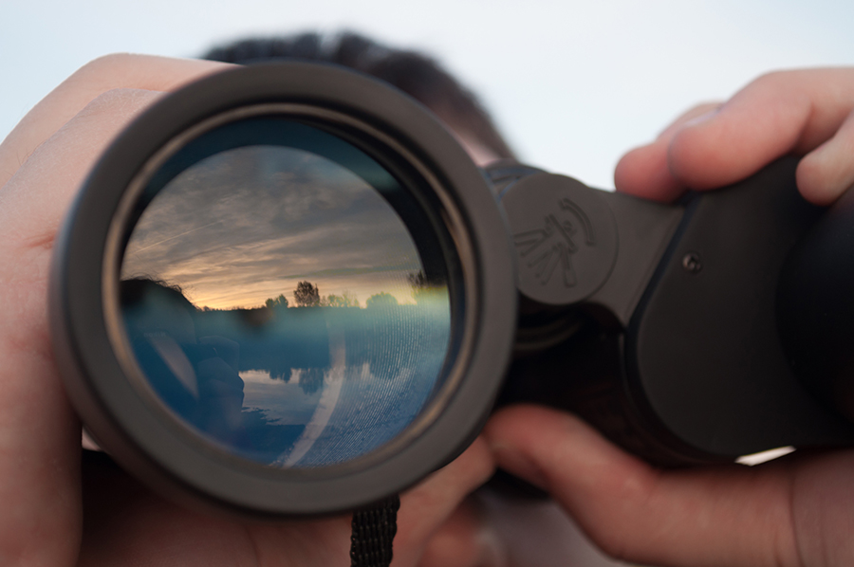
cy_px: 284
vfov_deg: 16.5
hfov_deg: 24.6
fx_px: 1955
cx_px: 427
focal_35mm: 82
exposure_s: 1/25
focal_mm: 55
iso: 200
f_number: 5.6
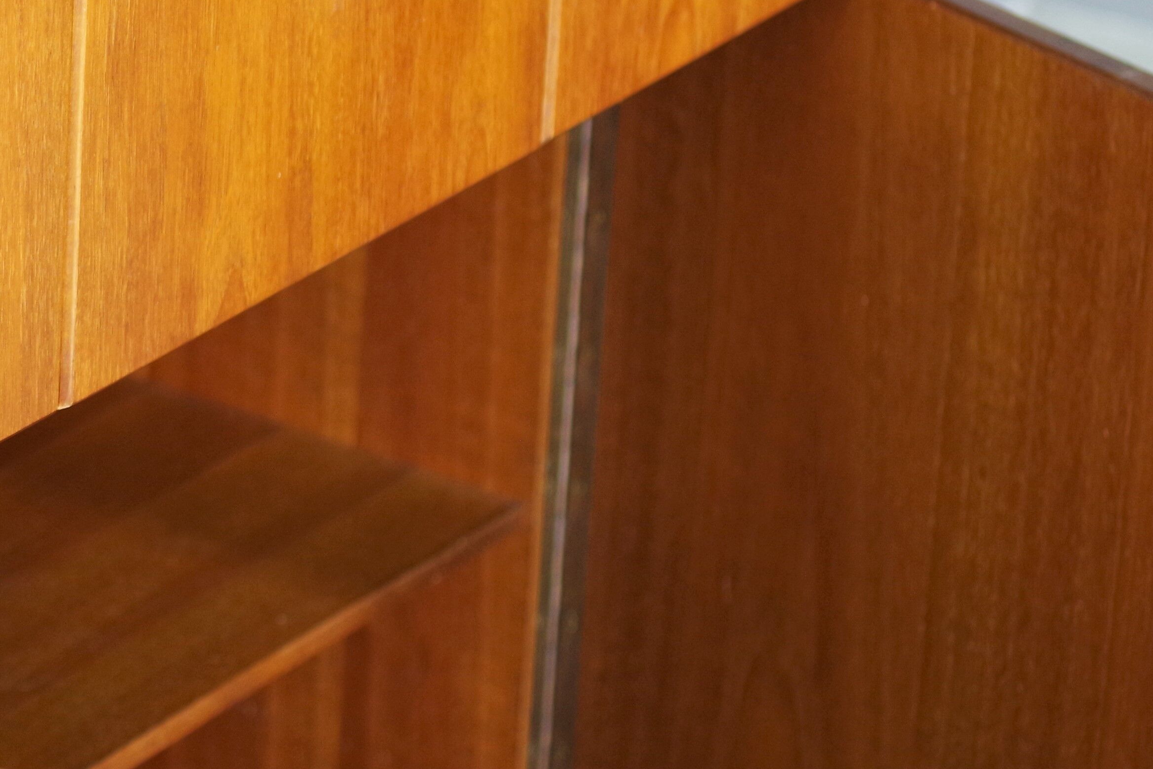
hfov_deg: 10.5
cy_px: -65
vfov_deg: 7.1
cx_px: -226
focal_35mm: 193
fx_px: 6180
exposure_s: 1/10
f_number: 2.8
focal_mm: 50
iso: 400
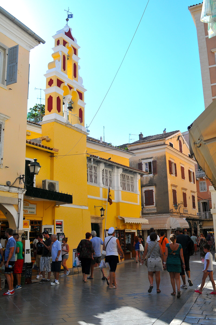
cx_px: 108
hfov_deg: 36.8
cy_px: 162
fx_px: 325
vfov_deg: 53.2
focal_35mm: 36
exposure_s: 1/320
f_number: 8
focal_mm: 24
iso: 400
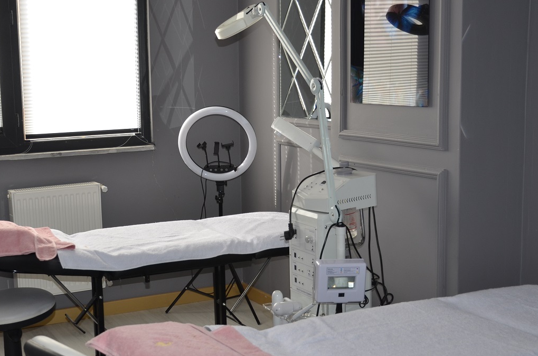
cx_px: 181
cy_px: 172
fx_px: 790
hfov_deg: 37.2
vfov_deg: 25.4
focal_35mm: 53
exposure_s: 1/160
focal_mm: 24
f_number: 3.8
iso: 200
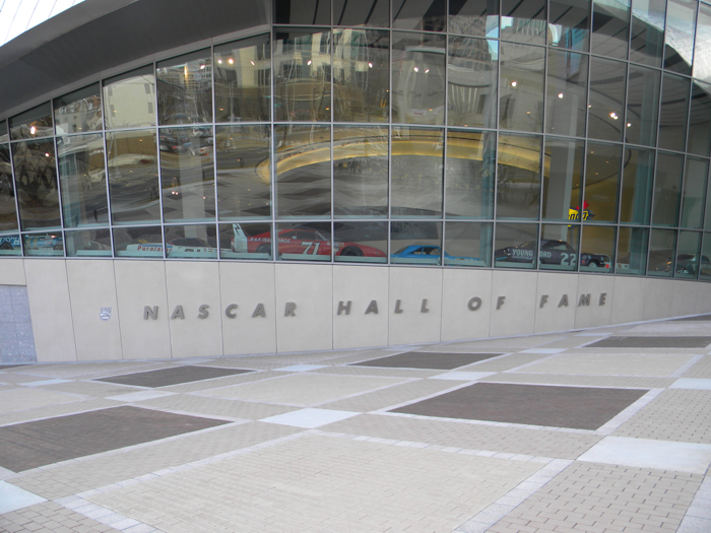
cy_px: 266
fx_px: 575
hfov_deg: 63.4
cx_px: 356
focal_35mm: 28
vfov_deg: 49.7
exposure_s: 1/93.3
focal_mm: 5
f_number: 3.5
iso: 80
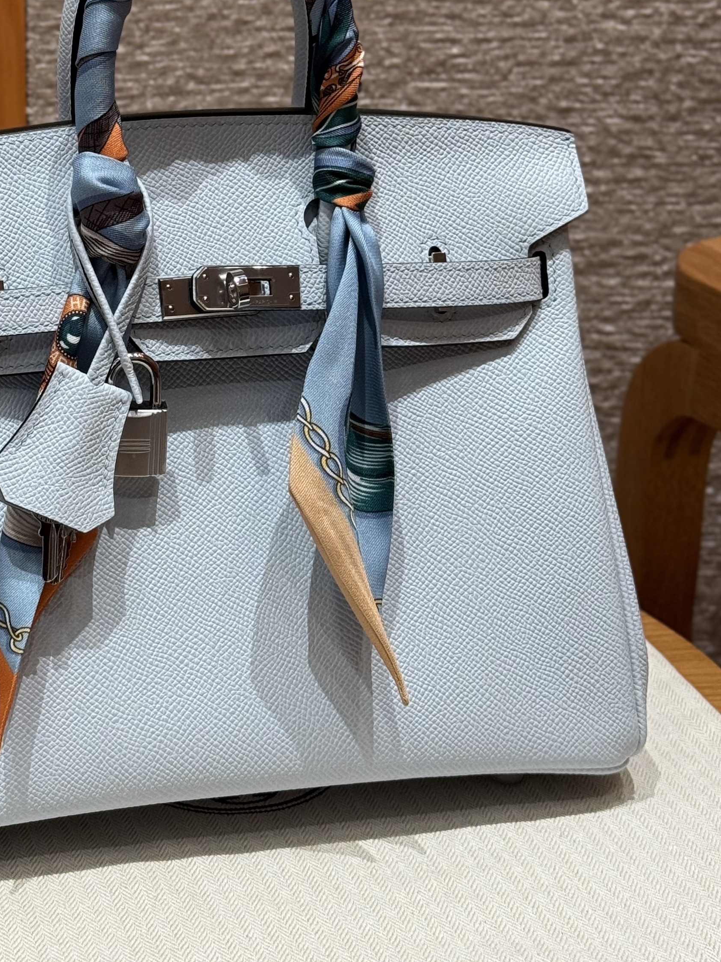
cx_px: 103
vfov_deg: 22.6
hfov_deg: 17.0
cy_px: 262
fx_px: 2388
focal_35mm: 86
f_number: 1.78
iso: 64
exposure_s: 1/100
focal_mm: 6.76
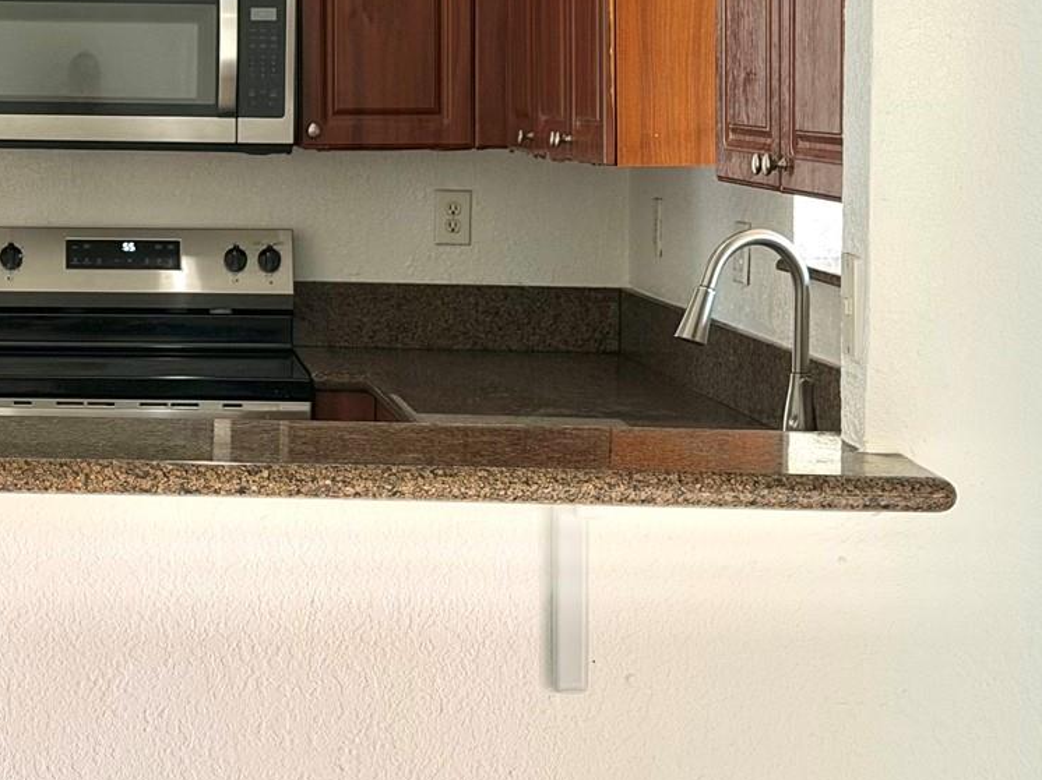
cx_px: -8
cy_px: 85
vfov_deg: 14.2
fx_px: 3099
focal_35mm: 103
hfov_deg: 18.6
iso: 64
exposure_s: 1/121
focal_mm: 6.76
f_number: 1.78
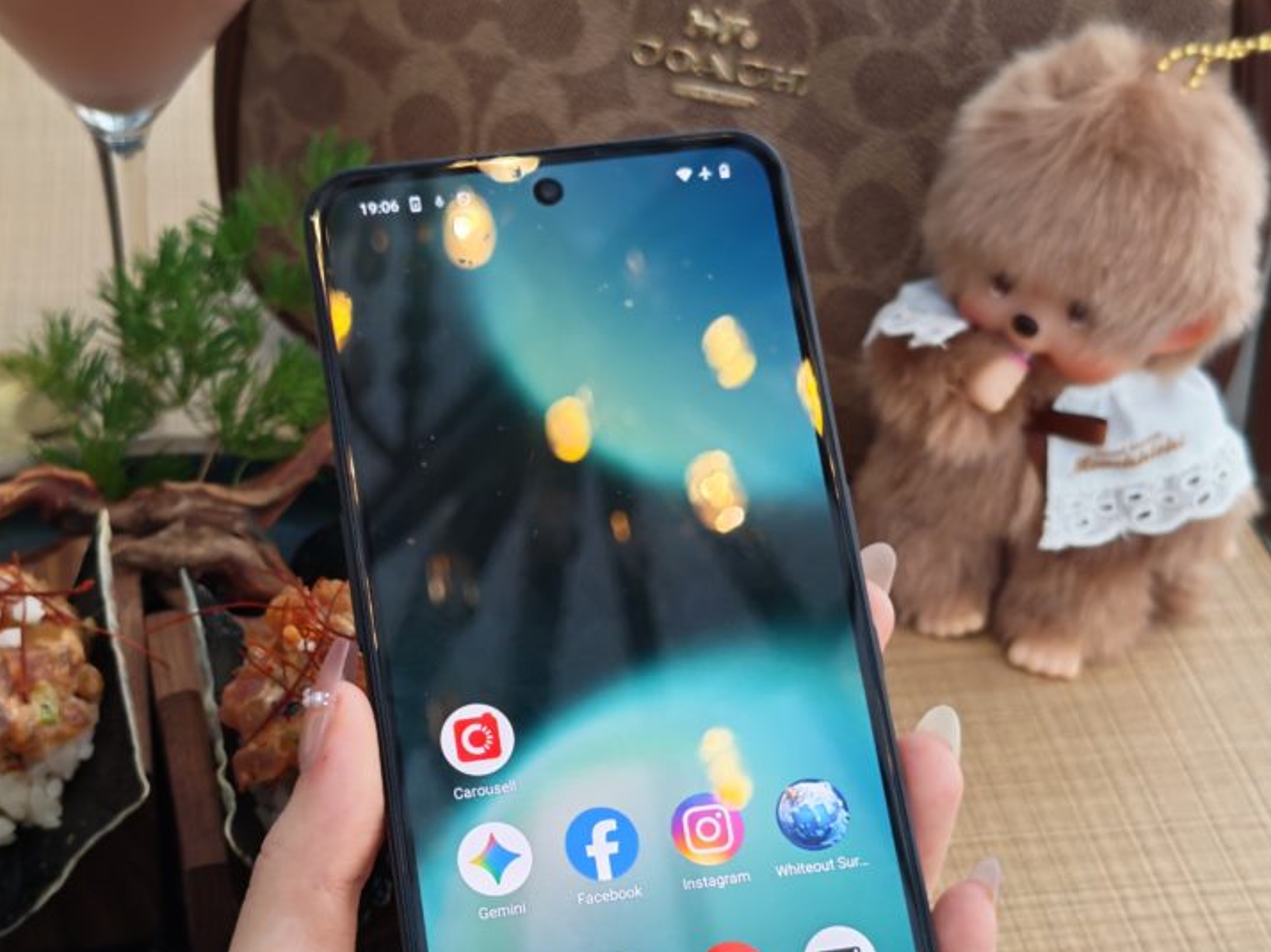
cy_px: 633
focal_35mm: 66
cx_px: 609
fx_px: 2423
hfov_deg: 29.4
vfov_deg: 22.2
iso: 250
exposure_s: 1/60
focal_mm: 5.4
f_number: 1.6
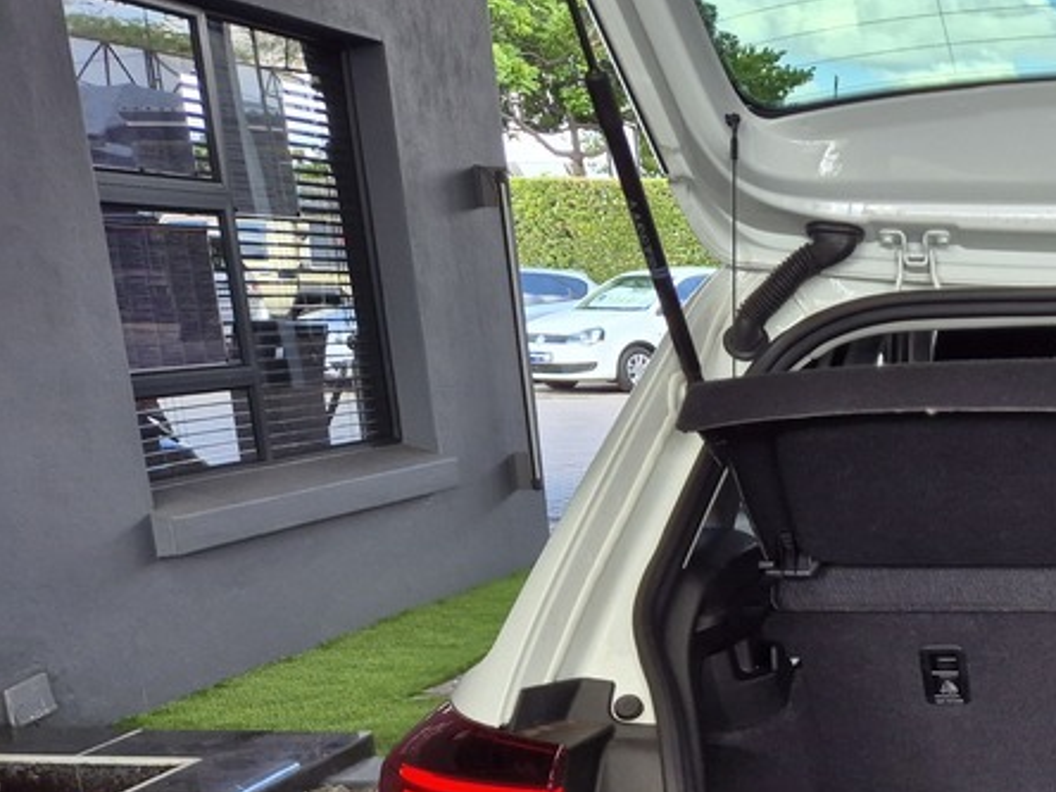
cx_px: 1215
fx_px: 1617
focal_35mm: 53
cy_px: 778
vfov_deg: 26.2
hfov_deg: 31.3
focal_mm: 5.4
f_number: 1.8
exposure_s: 1/180
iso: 50
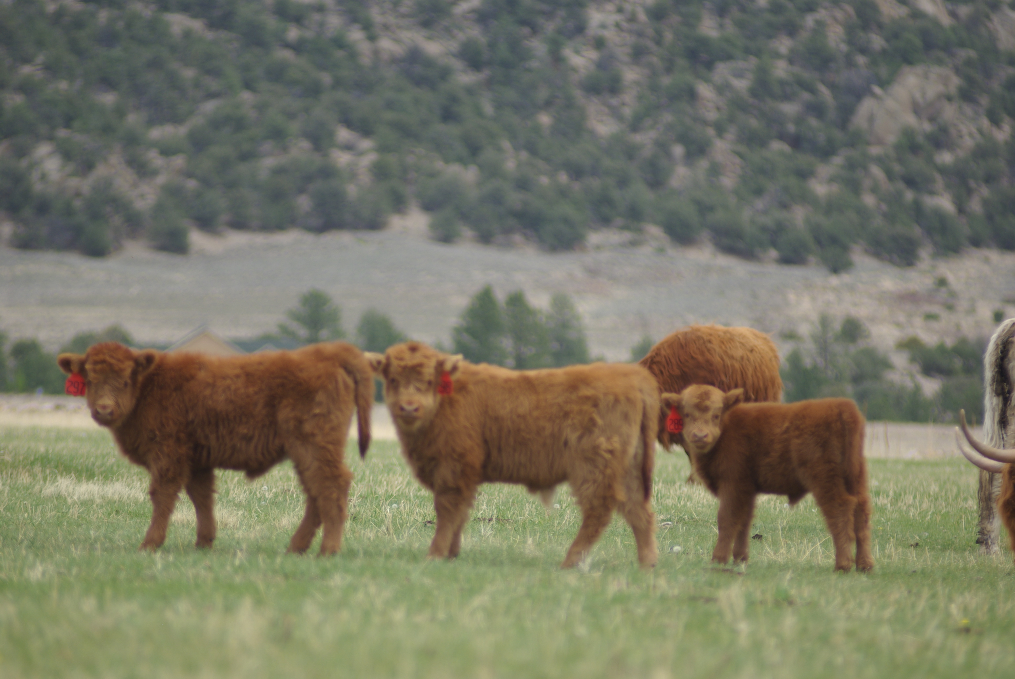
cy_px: 340
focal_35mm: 300
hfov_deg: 6.9
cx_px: 508
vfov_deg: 4.6
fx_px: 8468
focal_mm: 200
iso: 100
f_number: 3.5
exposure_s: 1/250
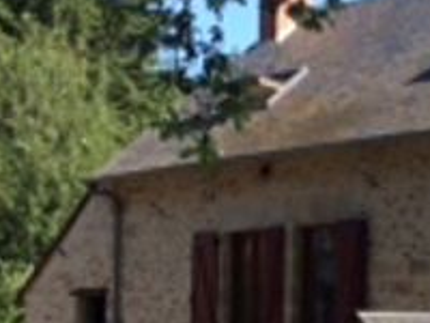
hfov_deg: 21.5
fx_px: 1081
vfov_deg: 16.6
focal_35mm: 87
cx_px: 456
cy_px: 327
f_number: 2.2
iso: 32
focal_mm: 4.15
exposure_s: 1/720
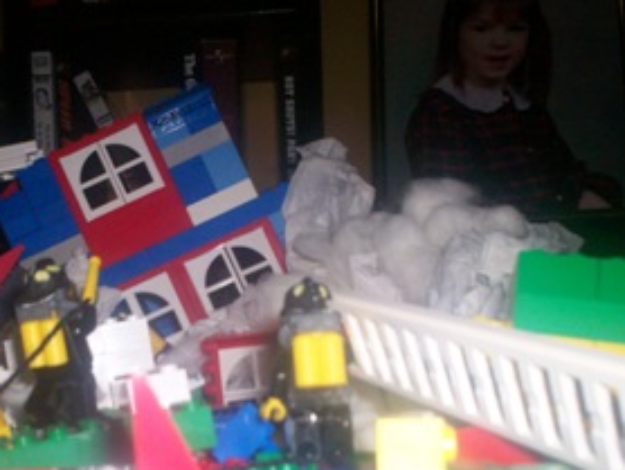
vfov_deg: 25.0
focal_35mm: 58
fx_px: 1048
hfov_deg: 33.0
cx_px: 223
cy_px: 337
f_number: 4.5
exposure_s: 1/60
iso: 140
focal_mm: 6
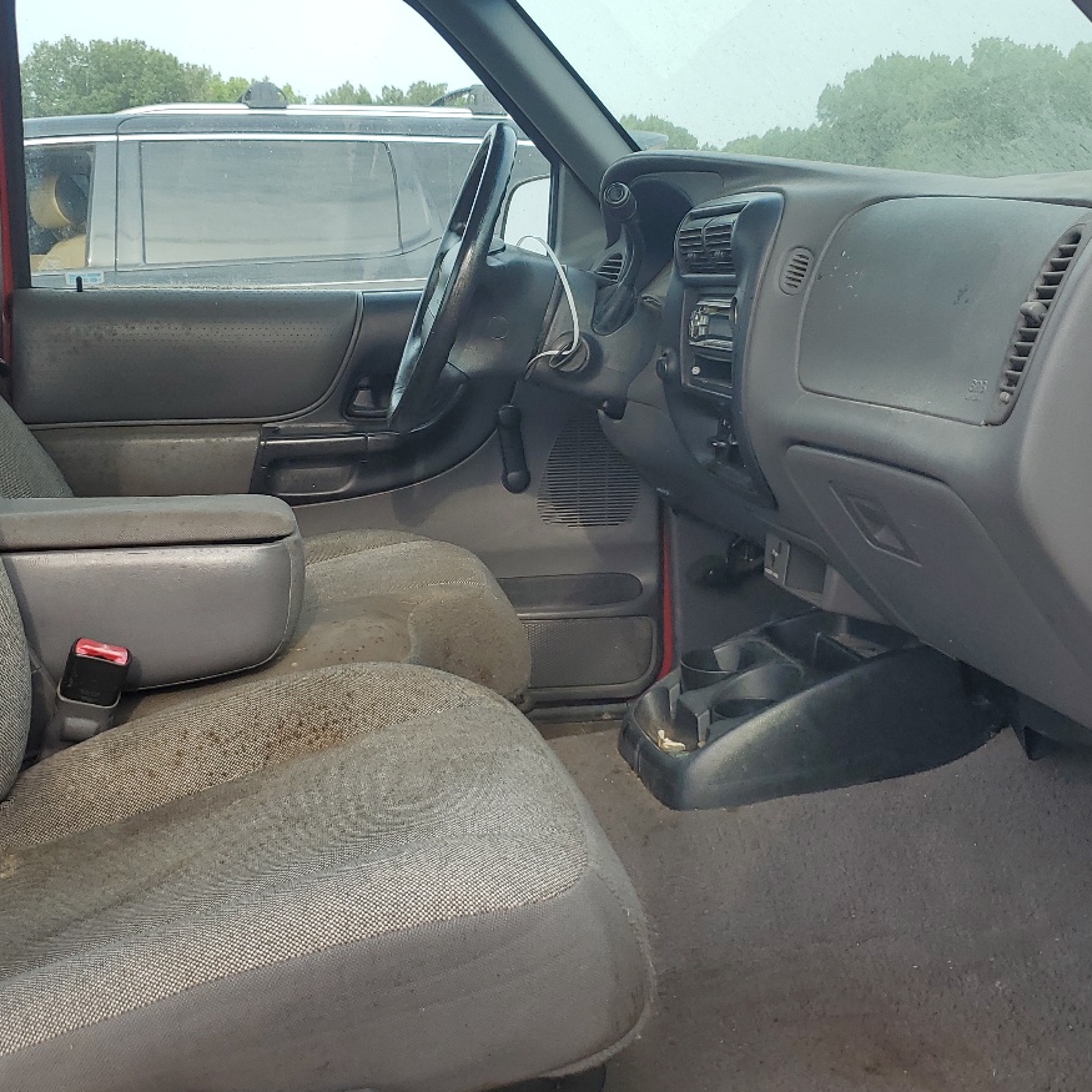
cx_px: 548
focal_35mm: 42
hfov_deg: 40.0
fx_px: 1499
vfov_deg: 40.0
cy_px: 567
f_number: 1.5
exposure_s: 1/667
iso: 50
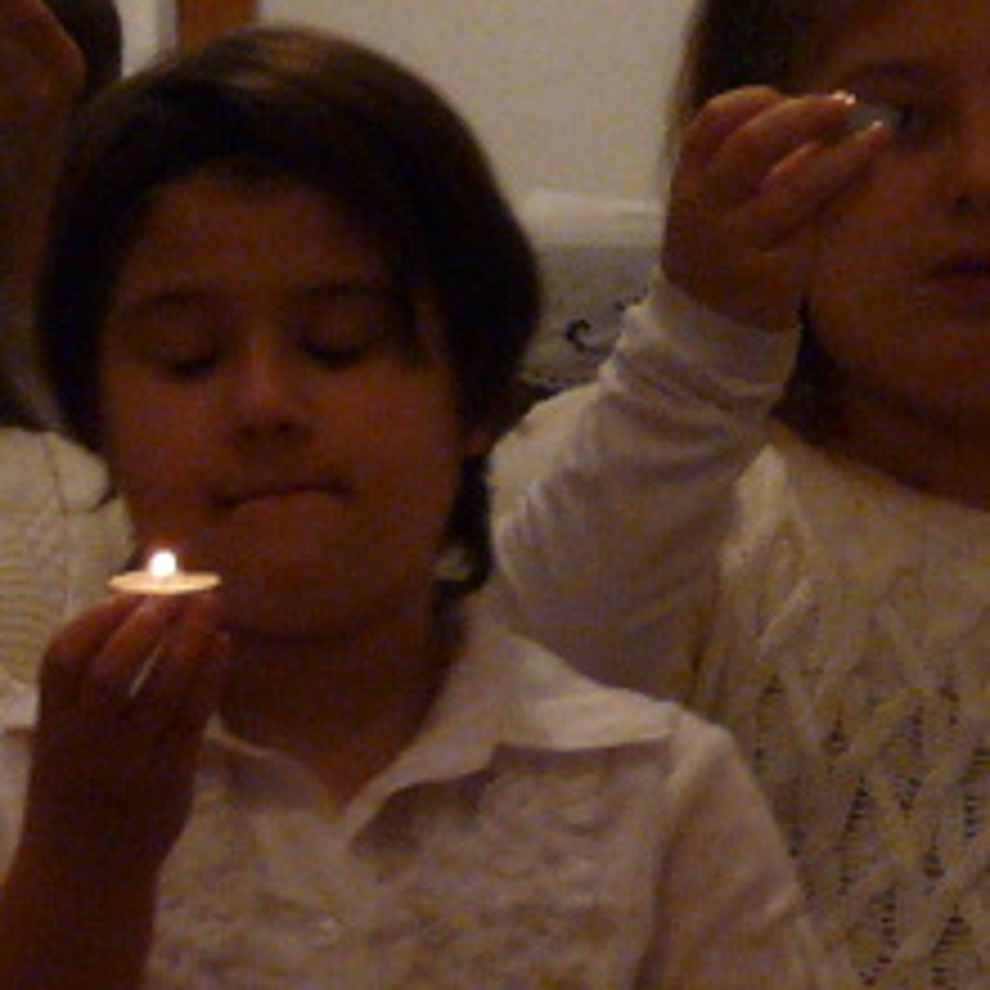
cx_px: -364
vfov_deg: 2.2
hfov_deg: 2.2
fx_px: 25918
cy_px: 810
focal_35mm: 801
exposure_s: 1/40
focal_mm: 31.2
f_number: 3.7
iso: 400
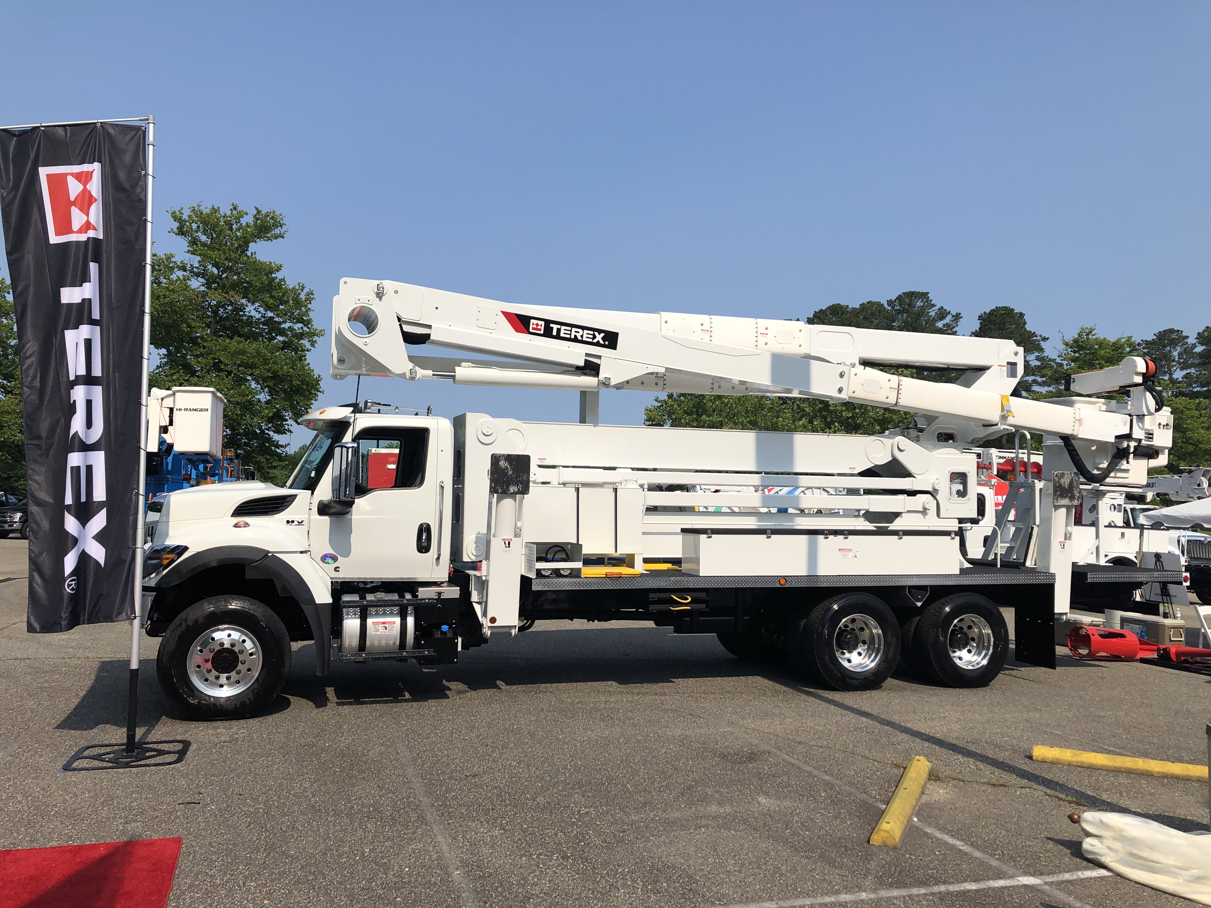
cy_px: 454
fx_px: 980
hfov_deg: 63.4
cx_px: 606
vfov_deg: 49.7
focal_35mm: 28
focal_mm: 3.99
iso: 20
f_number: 1.8
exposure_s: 1/3436
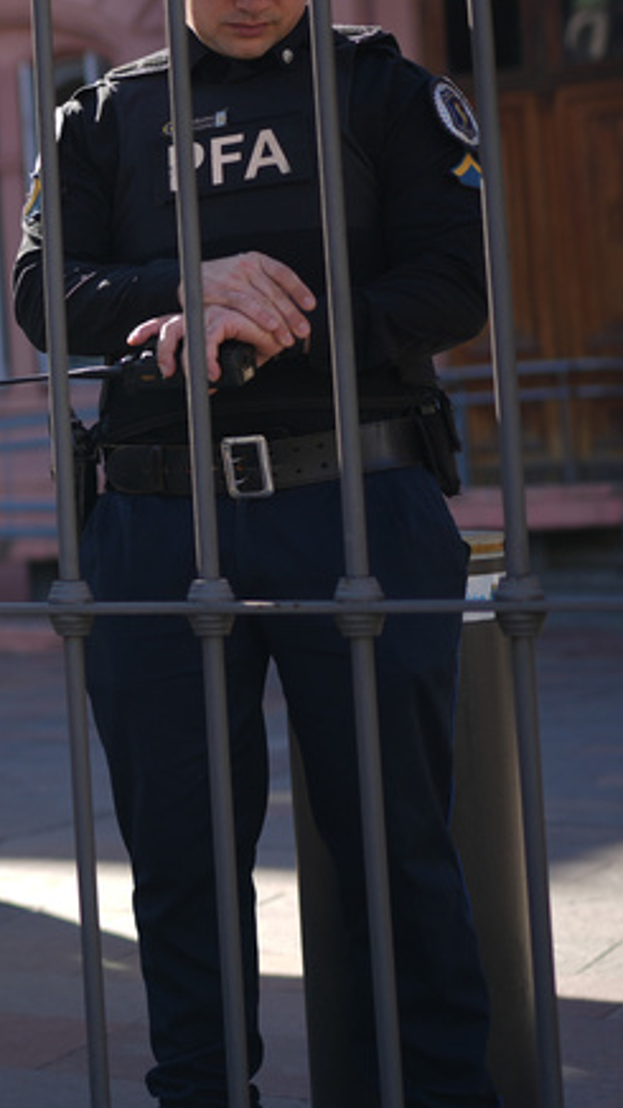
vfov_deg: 24.6
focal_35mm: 86
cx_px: -514
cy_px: 361
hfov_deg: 12.7
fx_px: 2528
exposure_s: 1/1250
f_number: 1.4
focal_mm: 35
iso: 64
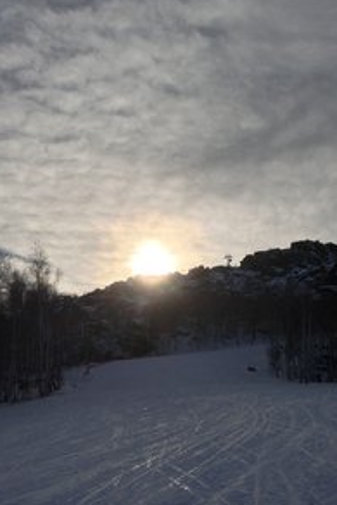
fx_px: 659
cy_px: 251
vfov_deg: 41.9
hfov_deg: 28.7
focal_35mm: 47
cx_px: 175
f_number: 2.4
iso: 50
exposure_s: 1/6024
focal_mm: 4.13
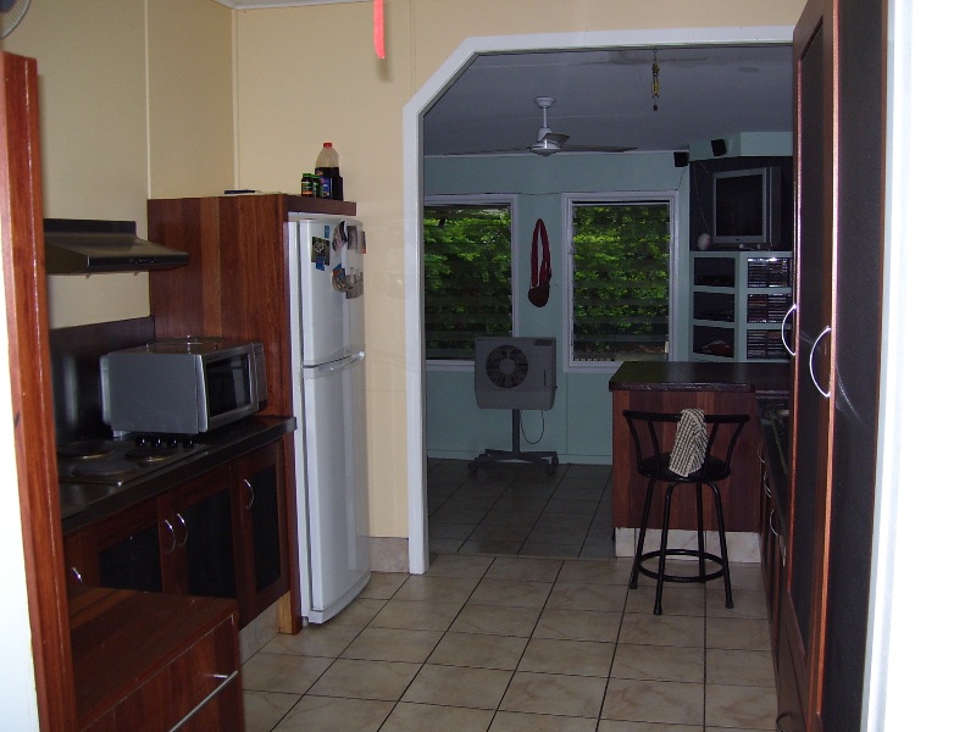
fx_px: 1015
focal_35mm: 36
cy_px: 366
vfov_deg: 39.7
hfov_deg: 51.4
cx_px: 488
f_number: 2.7
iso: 100
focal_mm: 6
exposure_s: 1/60
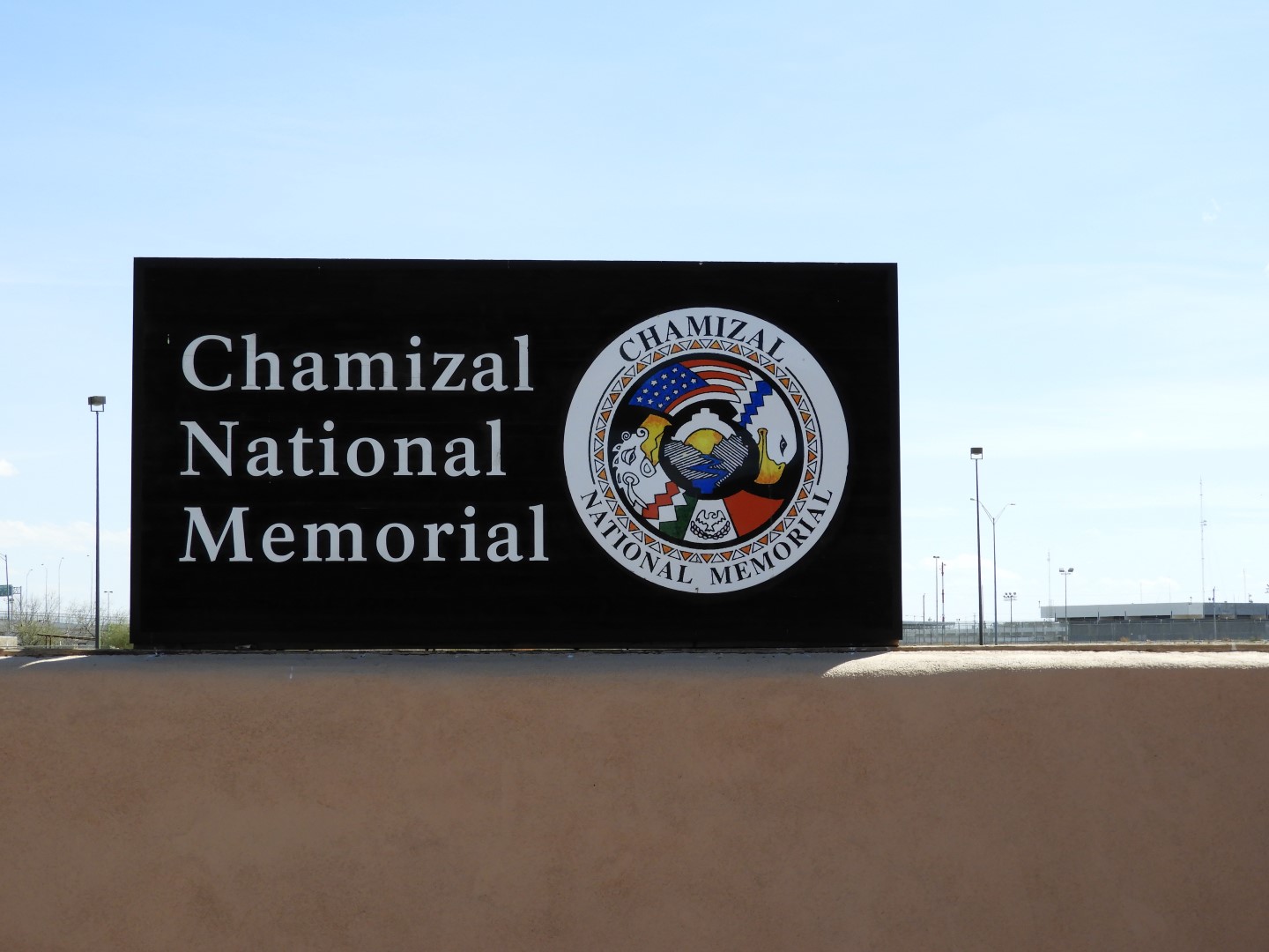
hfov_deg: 27.8
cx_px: 634
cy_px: 476
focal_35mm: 70
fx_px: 2566
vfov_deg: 21.0
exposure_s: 1/800
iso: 100
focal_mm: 12.5
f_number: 4.5
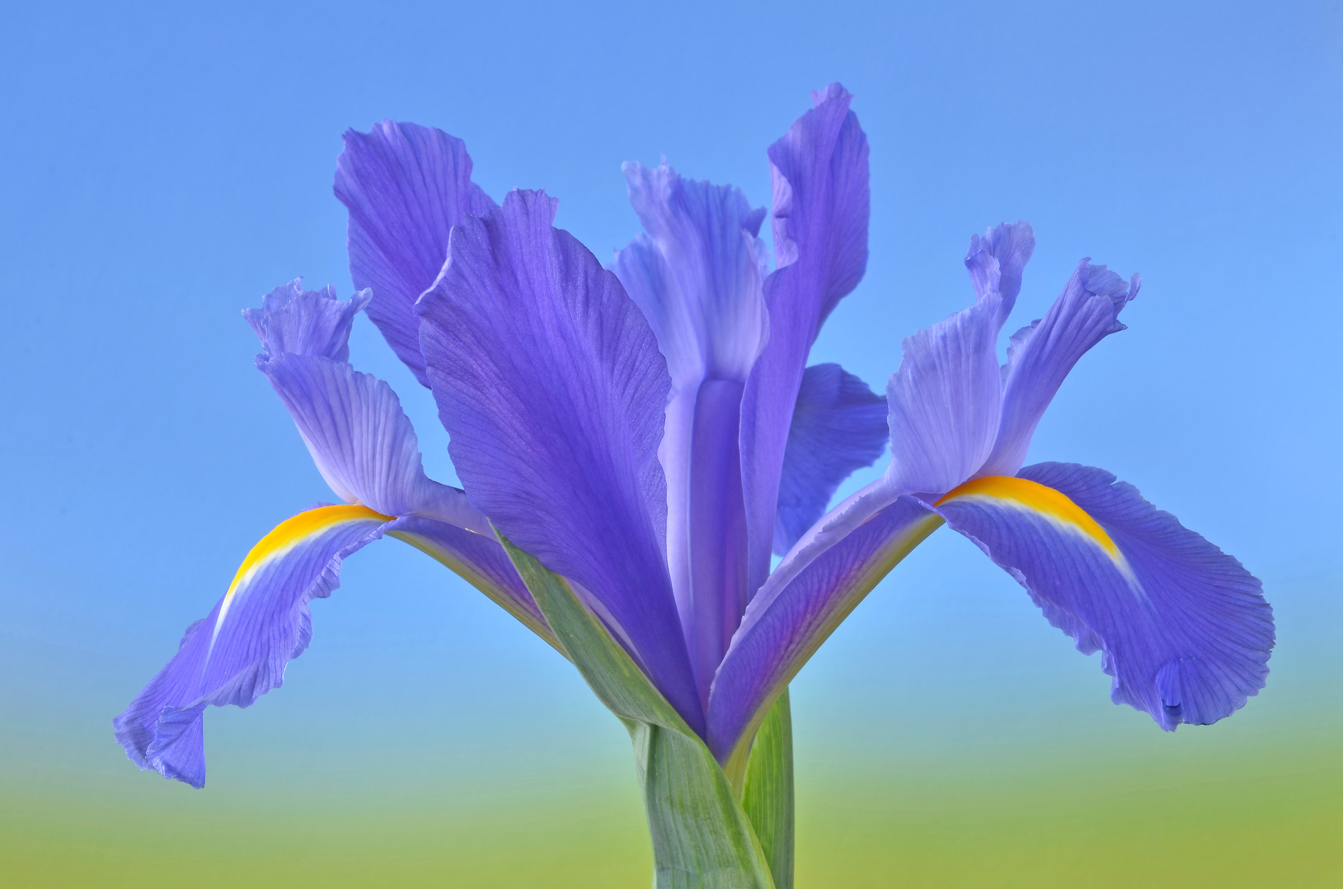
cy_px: 444
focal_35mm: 90
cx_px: 672
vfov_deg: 15.1
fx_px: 3350
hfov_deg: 22.7
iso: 100
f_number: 20
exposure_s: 1
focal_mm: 60
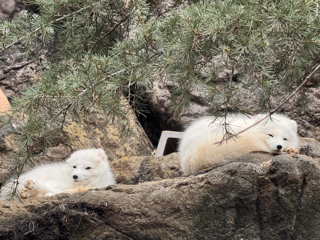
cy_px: 120
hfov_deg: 16.4
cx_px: 160
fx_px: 1109
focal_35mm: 120
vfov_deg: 12.3
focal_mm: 15.66
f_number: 2.8
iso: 125
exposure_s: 1/99
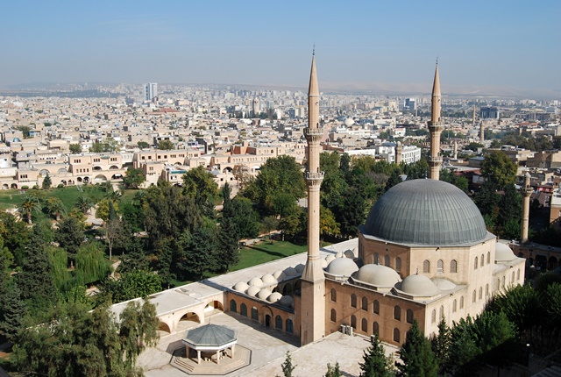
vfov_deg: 34.4
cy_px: 188
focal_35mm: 39
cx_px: 280
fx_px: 609
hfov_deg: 49.4
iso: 140
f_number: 10
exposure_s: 1/250
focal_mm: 26
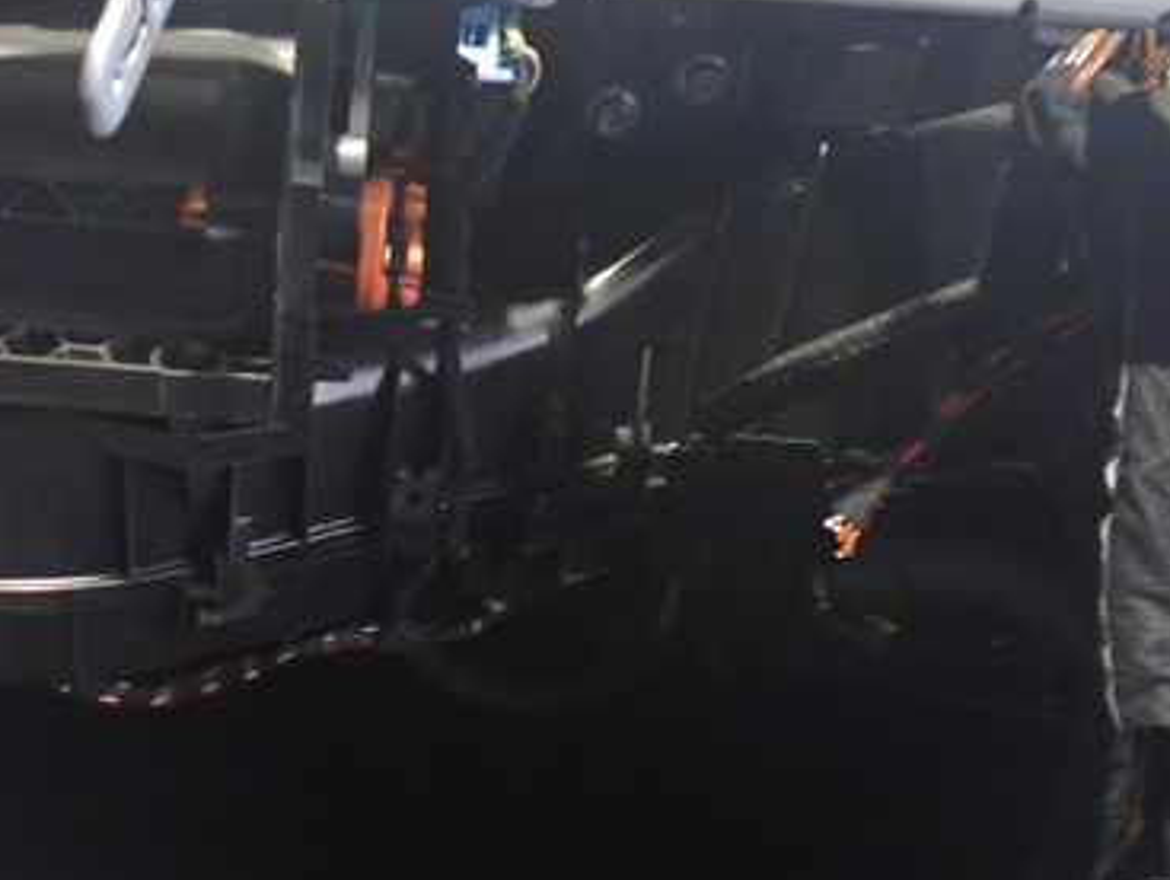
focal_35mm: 49
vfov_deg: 29.7
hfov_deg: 38.0
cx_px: 316
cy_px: 440
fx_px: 1658
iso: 800
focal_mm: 5.4
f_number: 2.3
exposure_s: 1/15
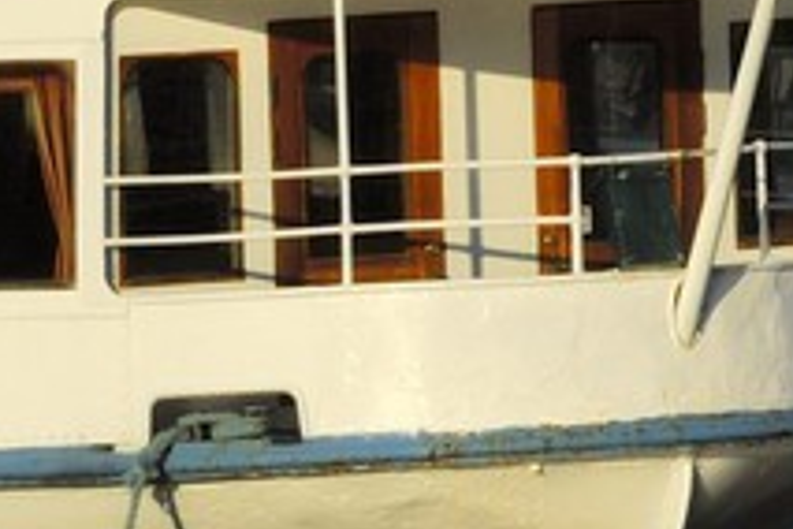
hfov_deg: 2.1
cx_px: 2718
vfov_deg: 1.4
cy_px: -764
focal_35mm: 968
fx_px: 21321
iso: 100
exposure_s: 1/250
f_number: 12
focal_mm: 86
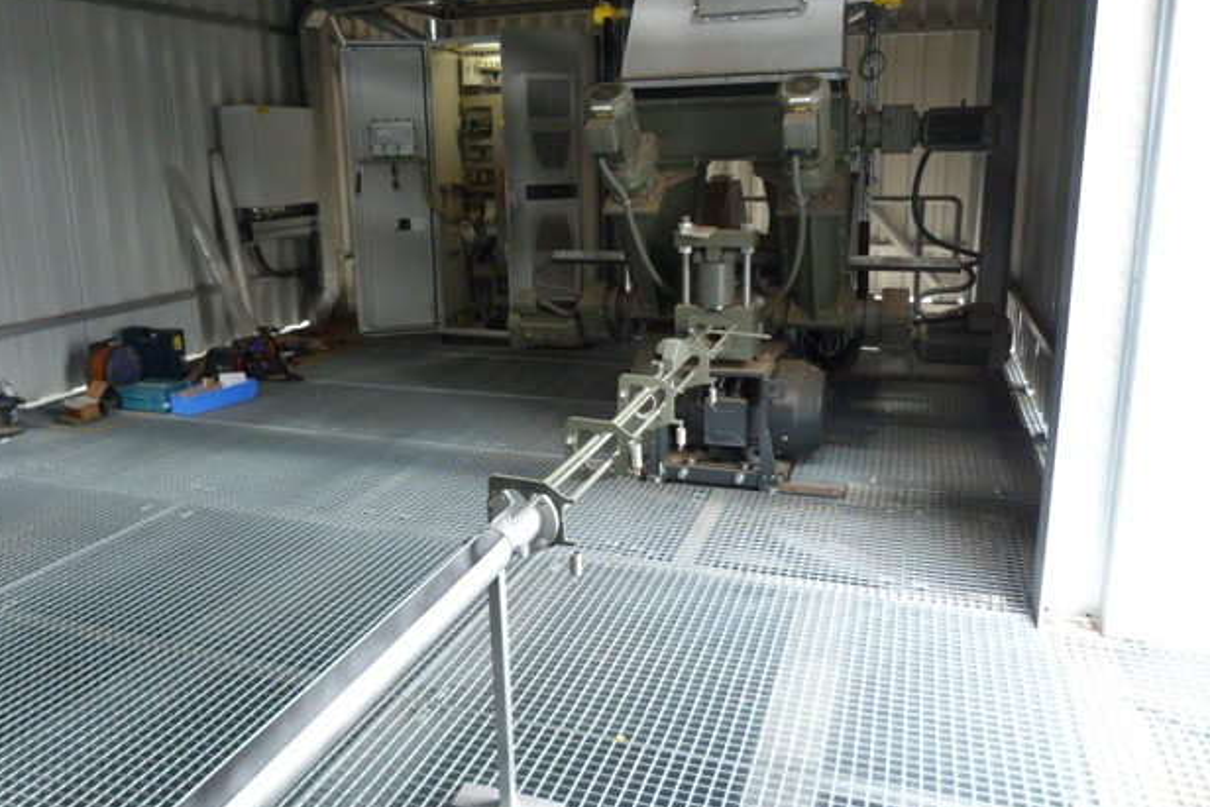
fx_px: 908
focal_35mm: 27
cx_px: 583
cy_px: 365
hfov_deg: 67.4
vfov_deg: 47.9
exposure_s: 1/60
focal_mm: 4.5
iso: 320
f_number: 2.8
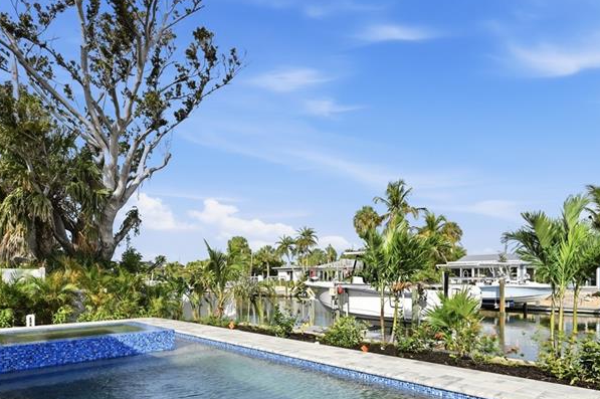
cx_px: 339
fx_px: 400
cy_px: 282
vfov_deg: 51.5
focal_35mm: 24
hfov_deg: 73.5
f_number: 8
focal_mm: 14
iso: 3200
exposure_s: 1/16000
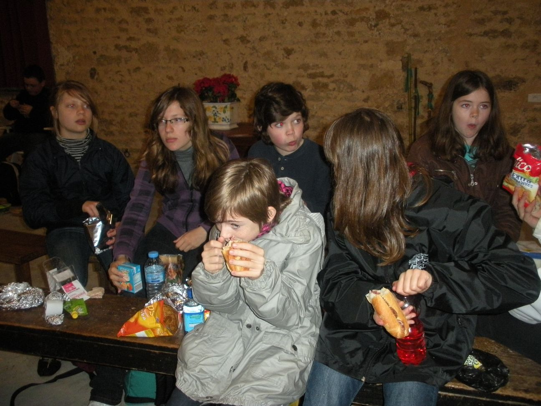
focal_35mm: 35
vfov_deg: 40.7
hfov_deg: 52.6
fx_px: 547
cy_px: 203
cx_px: 270
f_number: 3.5
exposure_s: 1/60
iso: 400
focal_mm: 6.3
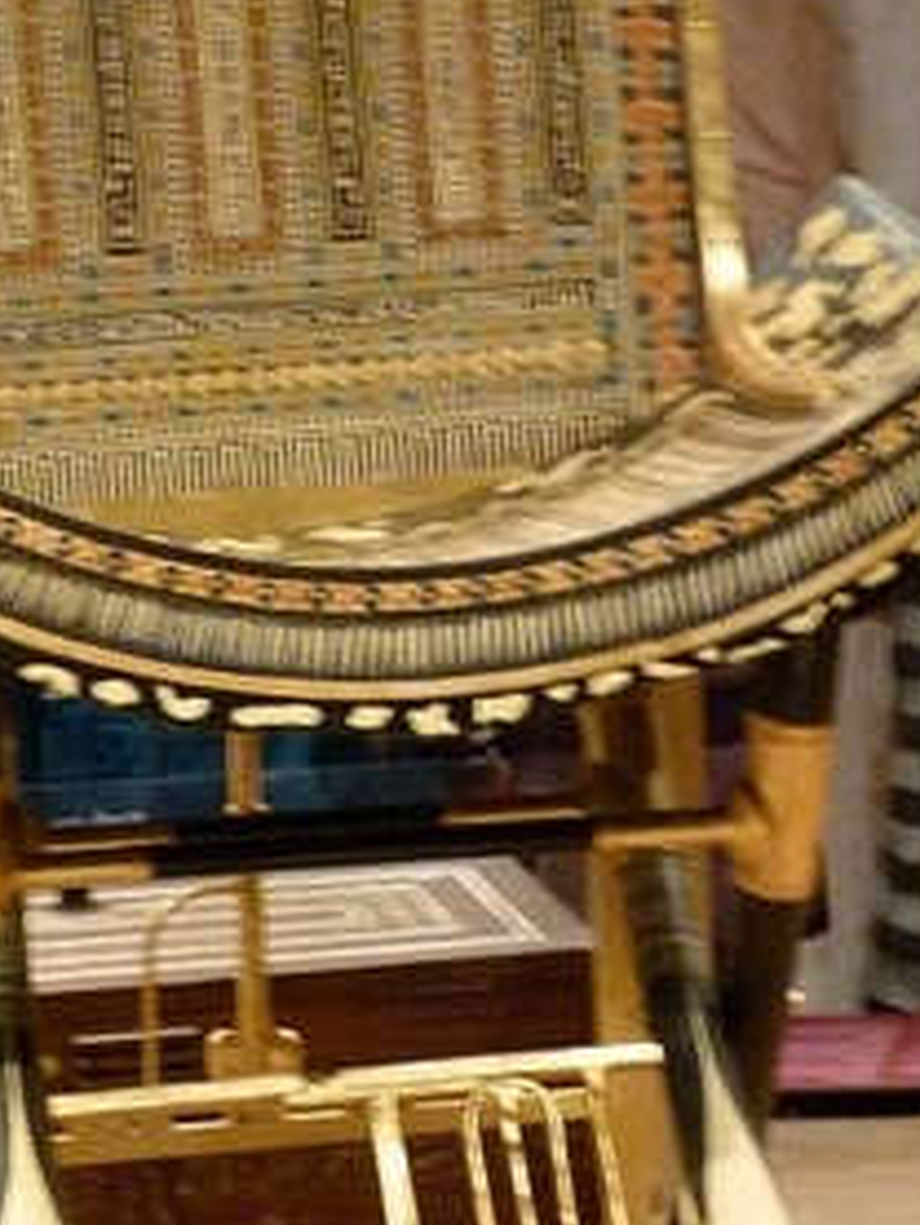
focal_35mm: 158
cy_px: 540
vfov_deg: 12.5
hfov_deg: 9.4
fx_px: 5595
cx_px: 526
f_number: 3.3
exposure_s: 1/6
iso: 400
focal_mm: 13.2
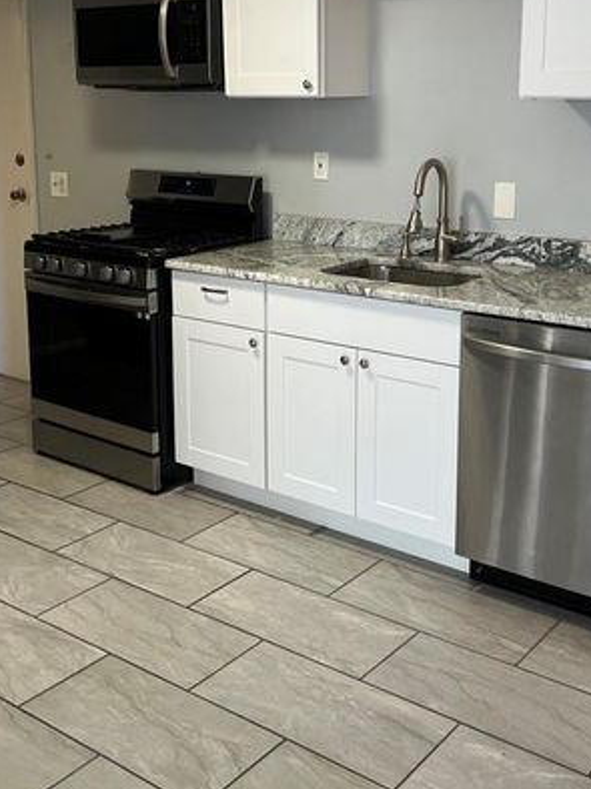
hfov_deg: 32.8
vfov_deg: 42.6
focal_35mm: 44
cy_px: 287
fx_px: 1003
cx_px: 301
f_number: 1.5
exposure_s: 1/120
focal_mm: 5.7
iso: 125
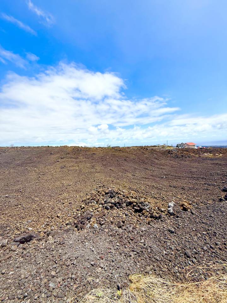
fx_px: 122
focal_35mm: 14
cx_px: 114
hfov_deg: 85.7
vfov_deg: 102.1
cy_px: 152
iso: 50
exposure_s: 1/2976
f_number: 2.2
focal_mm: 2.22
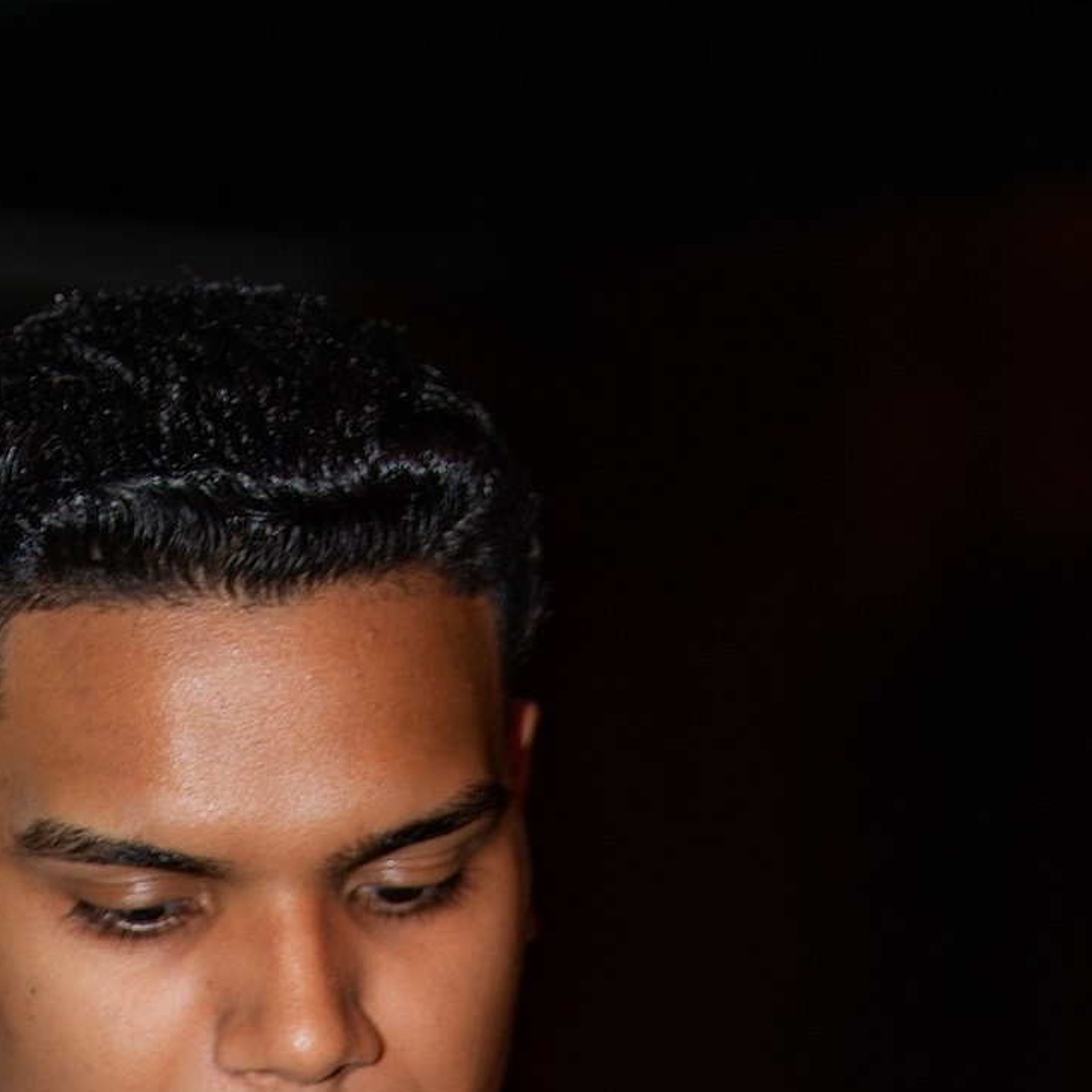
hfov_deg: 5.6
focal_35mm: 315
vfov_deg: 5.4
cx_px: 50
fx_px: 11242
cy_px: 2485
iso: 125
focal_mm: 70
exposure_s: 1/250
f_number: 2.8
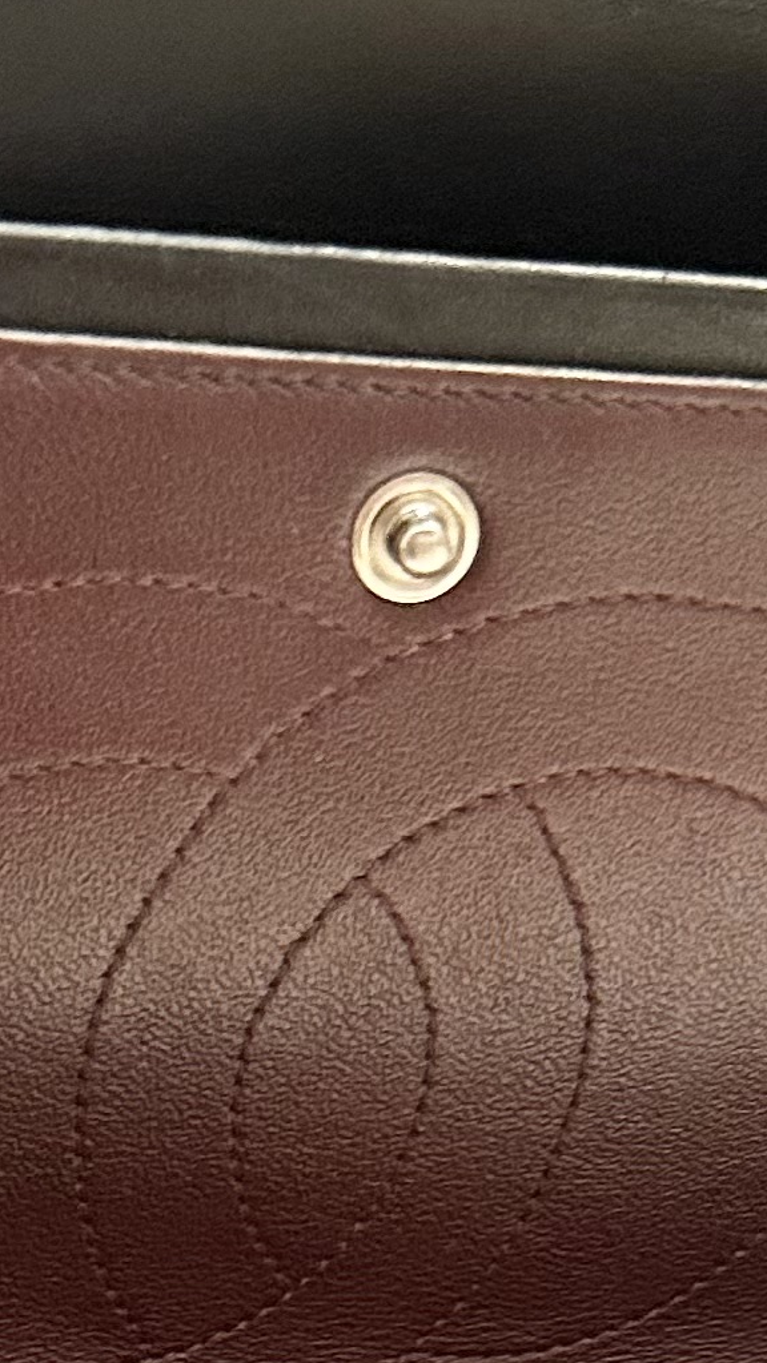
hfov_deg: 11.8
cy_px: 1858
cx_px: 322
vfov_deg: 18.9
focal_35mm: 103
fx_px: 3724
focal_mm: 6.86
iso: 200
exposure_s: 1/50
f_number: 1.78
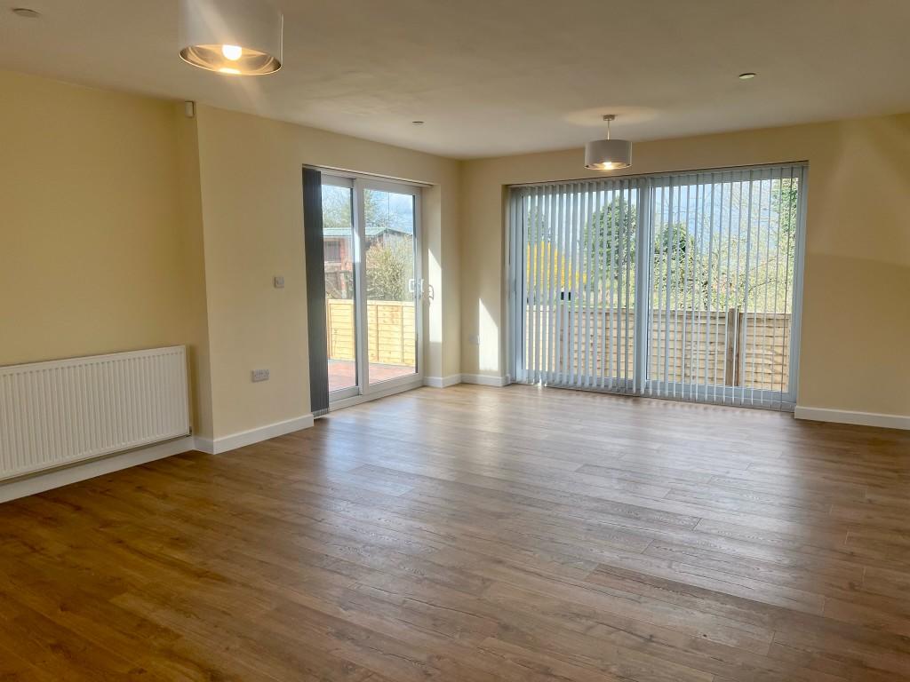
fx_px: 683
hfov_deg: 67.3
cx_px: 455
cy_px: 341
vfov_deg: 53.1
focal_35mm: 26
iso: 50
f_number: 1.5
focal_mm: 5.7
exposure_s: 1/611
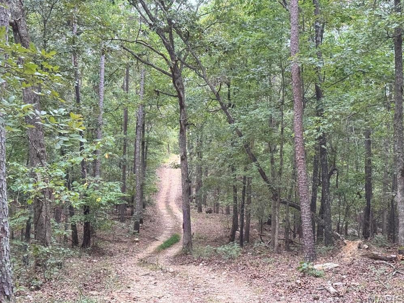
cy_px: 154
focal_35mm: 49
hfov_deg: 38.9
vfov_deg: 29.7
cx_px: 201
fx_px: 572
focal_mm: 6.76
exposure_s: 1/228
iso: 64
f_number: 1.78
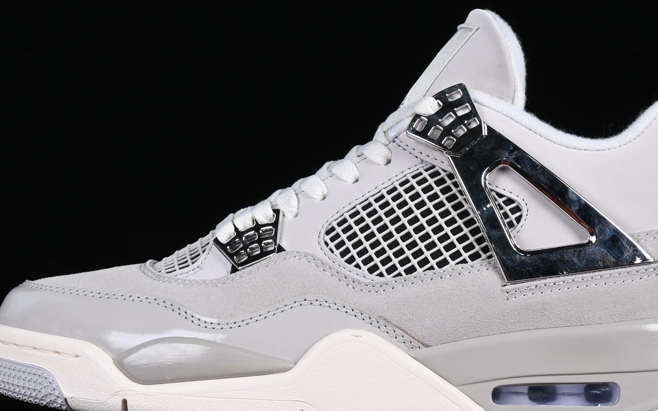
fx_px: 2134
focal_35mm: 119
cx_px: 370
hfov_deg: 17.5
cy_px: 232
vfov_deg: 11.0
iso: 160
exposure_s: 1/80
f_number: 8
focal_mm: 50
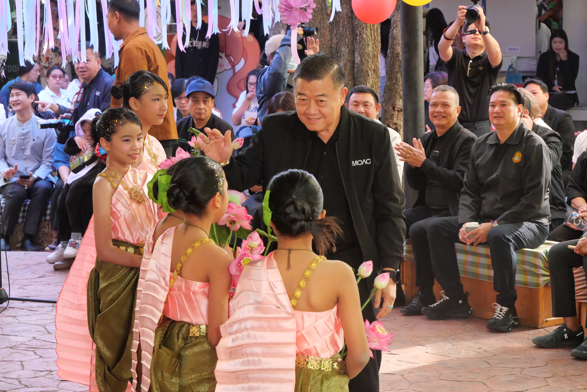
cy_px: 196
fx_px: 1762
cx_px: 294
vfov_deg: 12.7
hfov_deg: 18.9
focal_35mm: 108
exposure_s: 1/250
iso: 3200
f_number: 5.6
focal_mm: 52
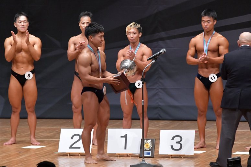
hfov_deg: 7.2
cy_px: 84
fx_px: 1986
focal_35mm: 285
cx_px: 126
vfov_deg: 4.8
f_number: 5.6
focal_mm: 190
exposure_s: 1/400
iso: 6400
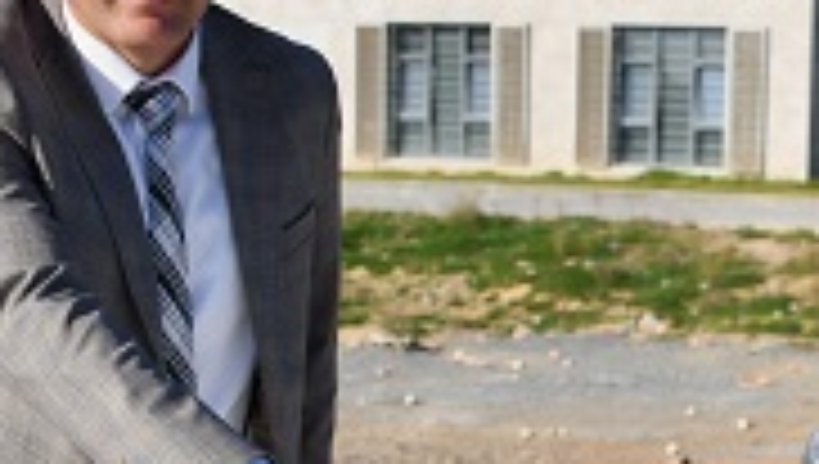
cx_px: 918
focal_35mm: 93
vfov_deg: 12.8
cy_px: 541
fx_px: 2023
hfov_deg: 21.6
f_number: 3.5
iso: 160
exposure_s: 1/1600
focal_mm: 18
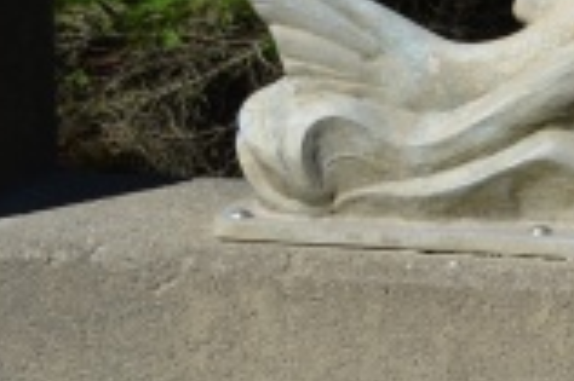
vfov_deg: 9.3
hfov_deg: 13.1
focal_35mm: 146
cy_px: -33
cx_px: 919
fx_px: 2325
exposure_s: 1/250
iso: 100
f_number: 8
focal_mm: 24
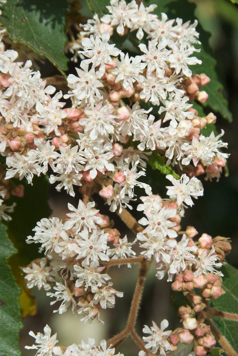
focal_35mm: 300
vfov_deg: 6.9
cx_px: 119
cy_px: 178
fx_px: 2968
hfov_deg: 4.6
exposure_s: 1/250
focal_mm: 200
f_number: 13
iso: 250
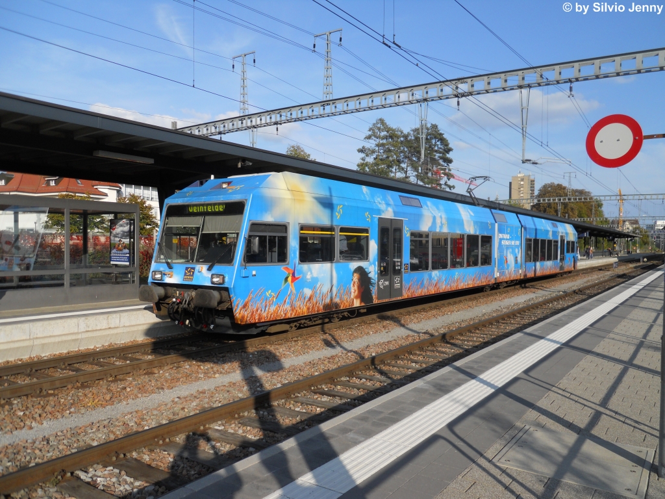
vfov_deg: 49.7
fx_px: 538
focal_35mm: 28
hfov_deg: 63.4
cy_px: 250
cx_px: 332
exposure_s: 1/320
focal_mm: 5
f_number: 5.4
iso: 80
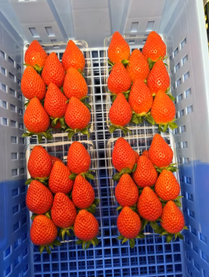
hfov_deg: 56.9
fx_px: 193
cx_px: 108
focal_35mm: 24
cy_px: 138
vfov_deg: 71.5
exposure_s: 1/100
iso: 400
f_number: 1.8
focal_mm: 5.4
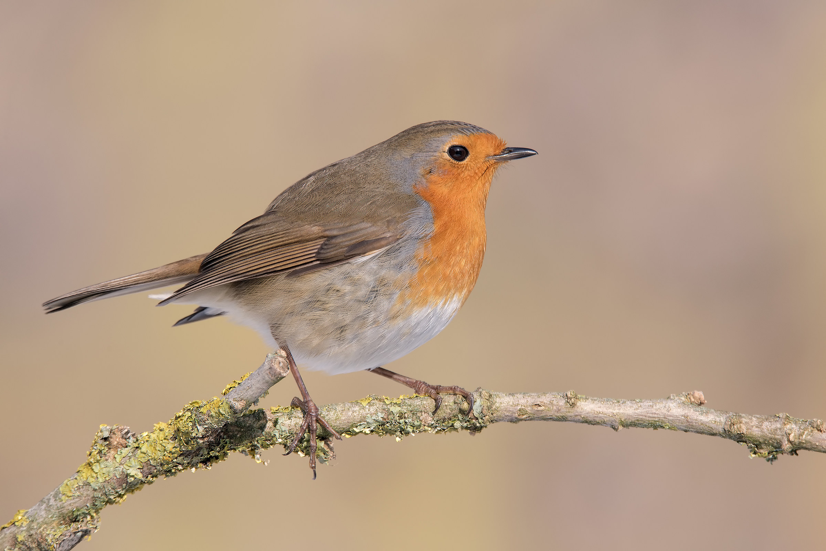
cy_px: 276
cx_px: 413
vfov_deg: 2.3
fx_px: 13766
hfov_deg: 3.4
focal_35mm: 600
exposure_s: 1/800
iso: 800
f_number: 11
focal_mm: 600
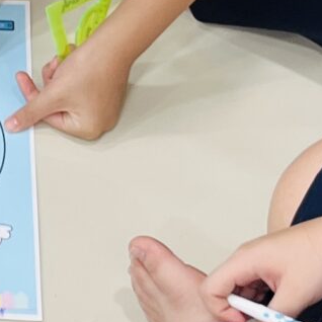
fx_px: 1947
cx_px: -323
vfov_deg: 9.4
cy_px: 34
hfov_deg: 8.9
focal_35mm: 185
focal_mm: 5.1
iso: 125
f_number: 1.6
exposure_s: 1/100
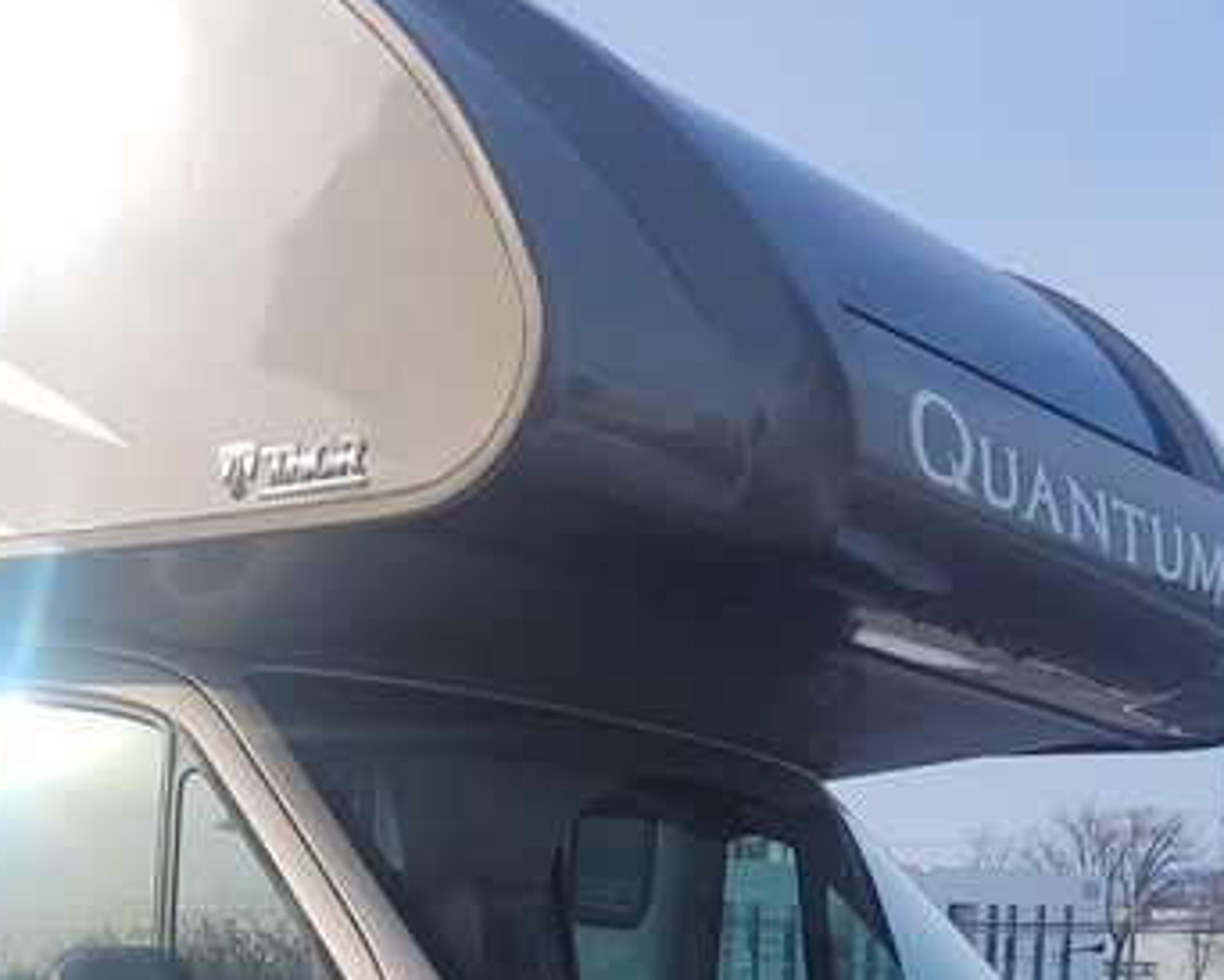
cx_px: 179
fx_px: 2755
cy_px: 1134
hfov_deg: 24.5
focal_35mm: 76
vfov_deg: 19.2
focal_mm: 5.4
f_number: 1.8
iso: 40
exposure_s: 1/2122
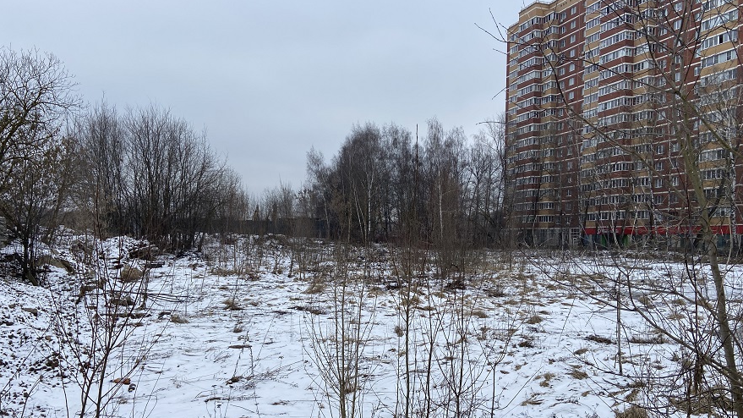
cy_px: 253
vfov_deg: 40.0
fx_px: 571
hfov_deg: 66.1
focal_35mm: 29
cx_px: 380
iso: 32
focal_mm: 4.25
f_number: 1.8
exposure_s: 1/658
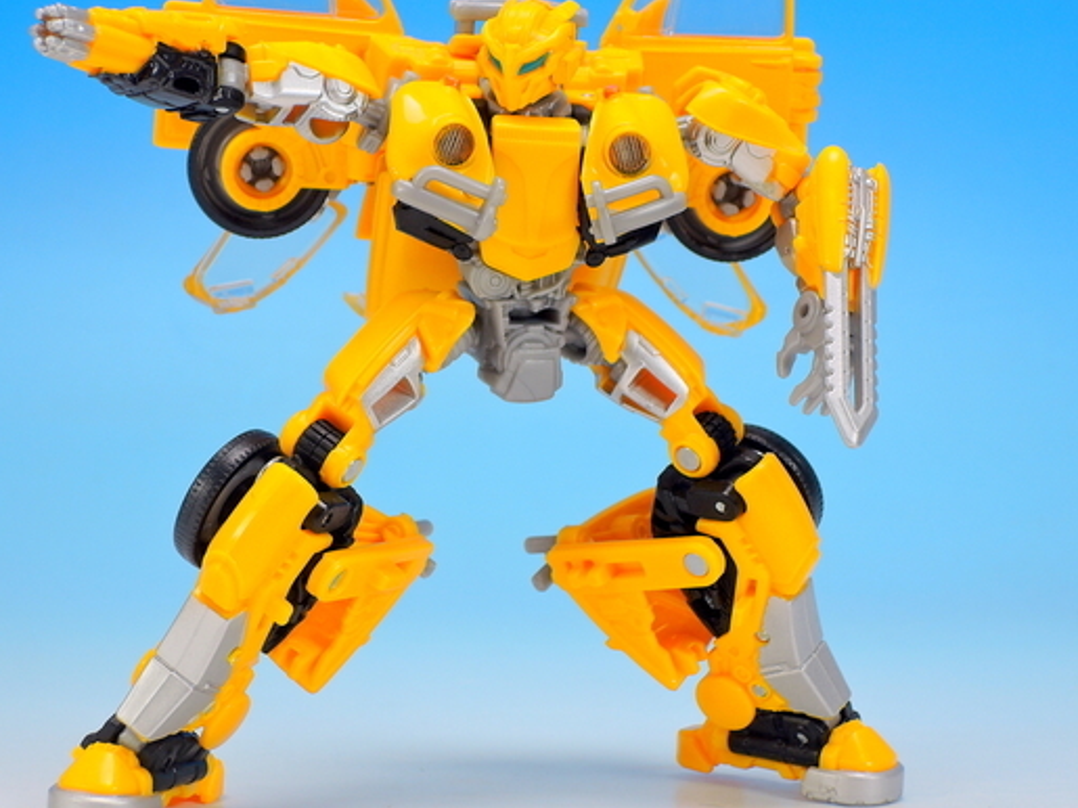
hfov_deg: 19.8
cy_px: 364
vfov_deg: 14.9
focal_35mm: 99
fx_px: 3082
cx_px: 479
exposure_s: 1/2.5
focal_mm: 18.2
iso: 80
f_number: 5
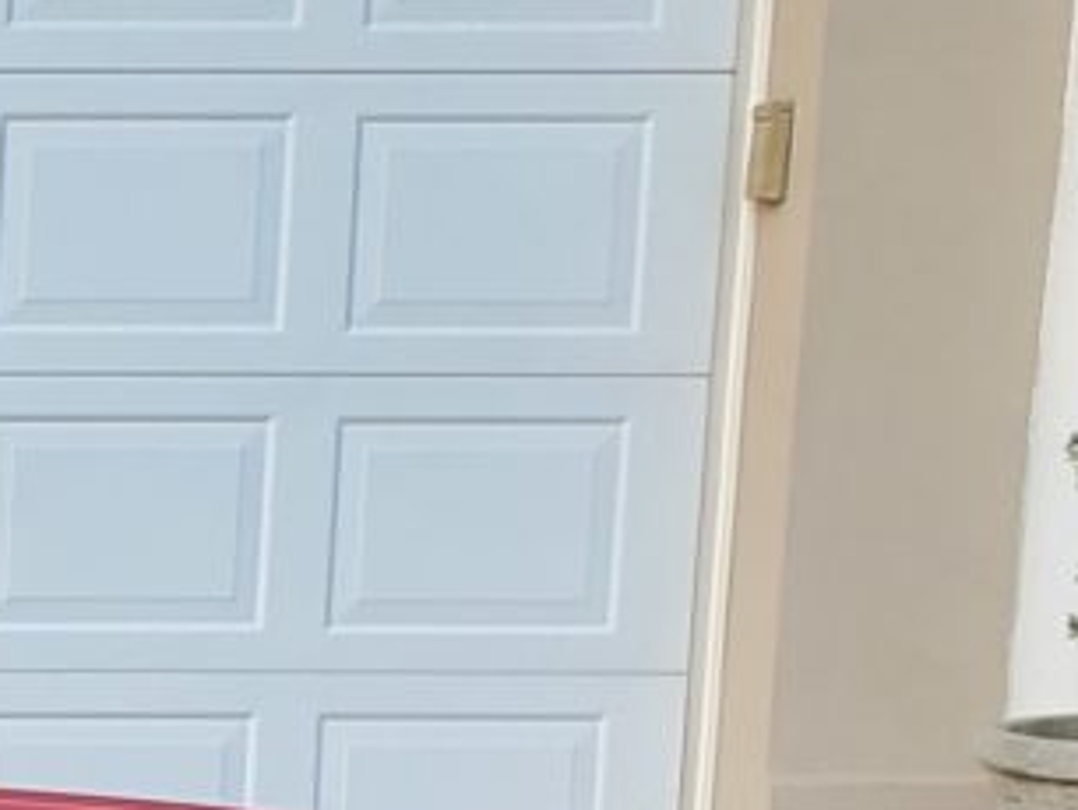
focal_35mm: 174
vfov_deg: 8.3
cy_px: 1317
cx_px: -1737
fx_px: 5423
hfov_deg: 9.7
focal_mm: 4.3
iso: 50
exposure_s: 1/134
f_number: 2.4
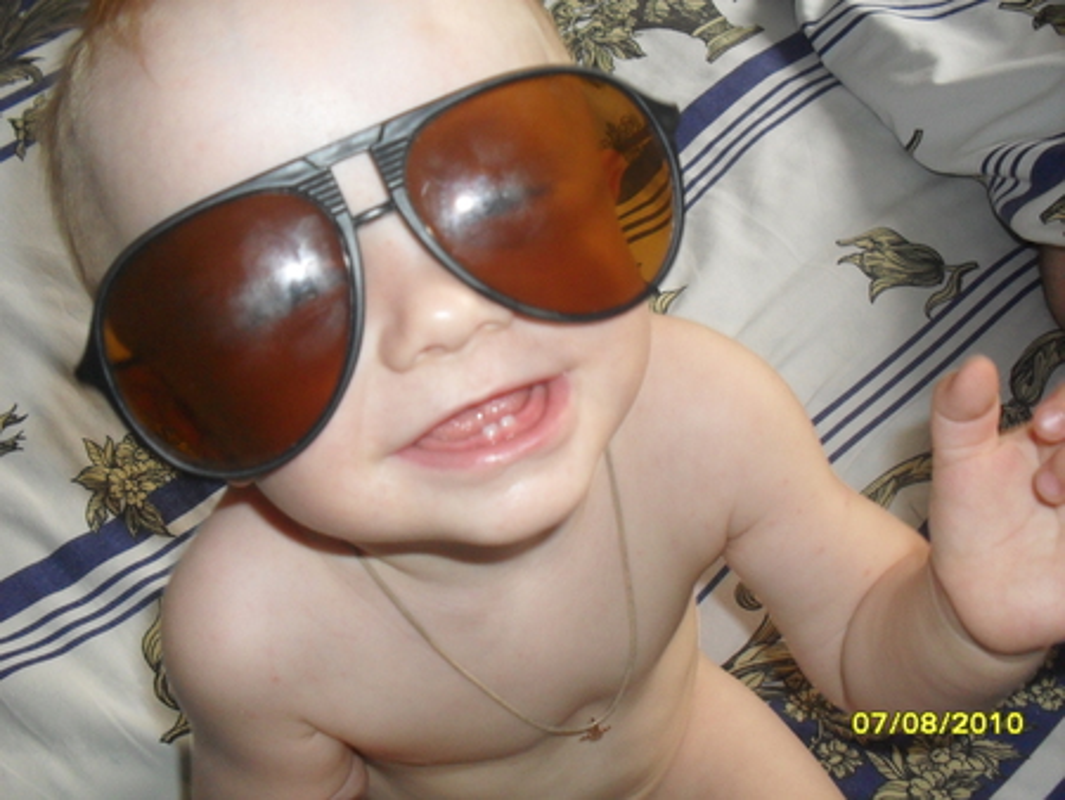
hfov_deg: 49.0
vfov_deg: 37.8
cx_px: 532
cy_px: 400
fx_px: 1170
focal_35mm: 38
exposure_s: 1/45
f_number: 2.8
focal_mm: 6.3
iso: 200
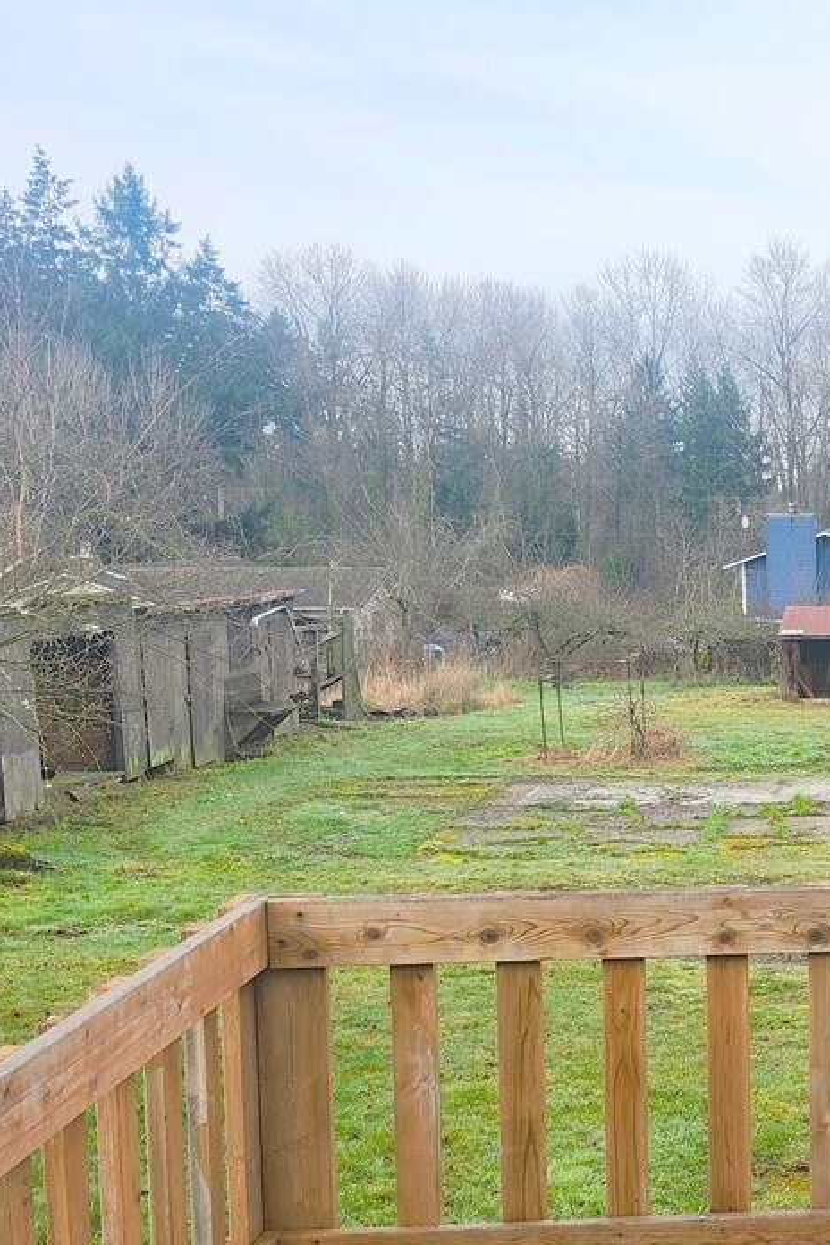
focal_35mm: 55
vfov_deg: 36.1
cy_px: 773
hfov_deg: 22.8
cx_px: 970
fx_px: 1902
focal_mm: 5.5
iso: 25
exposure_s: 1/461
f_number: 1.8
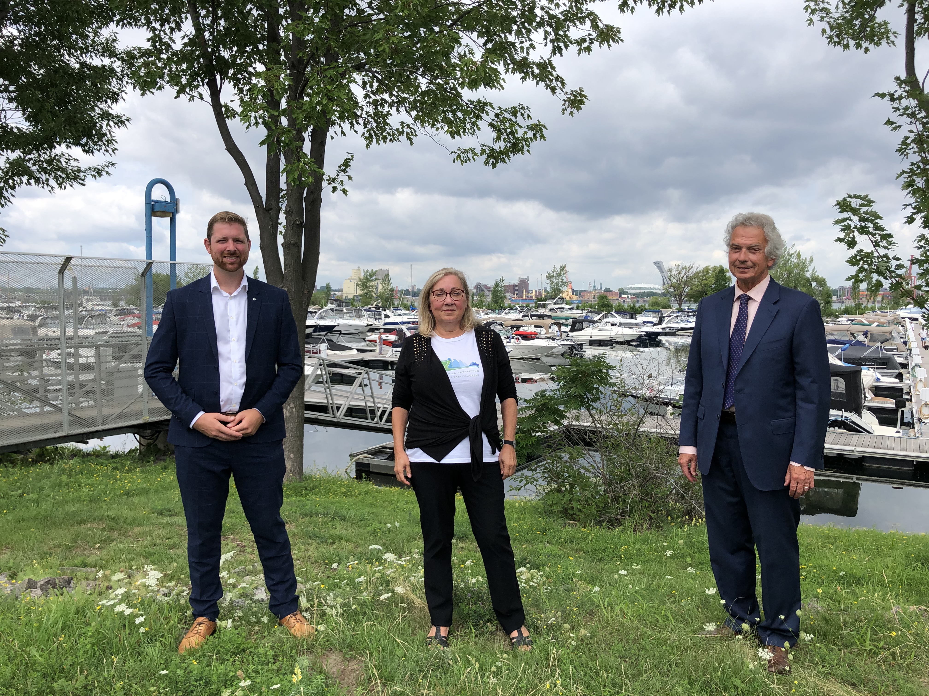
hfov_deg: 63.4
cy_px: 348
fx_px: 751
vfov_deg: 49.7
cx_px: 464
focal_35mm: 28
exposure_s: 1/1453
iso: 20
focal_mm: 3.99
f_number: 1.8
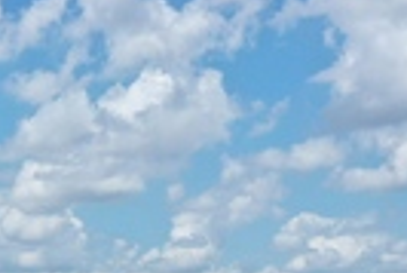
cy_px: 511
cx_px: 135
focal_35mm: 135
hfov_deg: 15.1
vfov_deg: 9.6
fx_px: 1528
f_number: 5
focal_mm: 10.26
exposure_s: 1/60
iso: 100
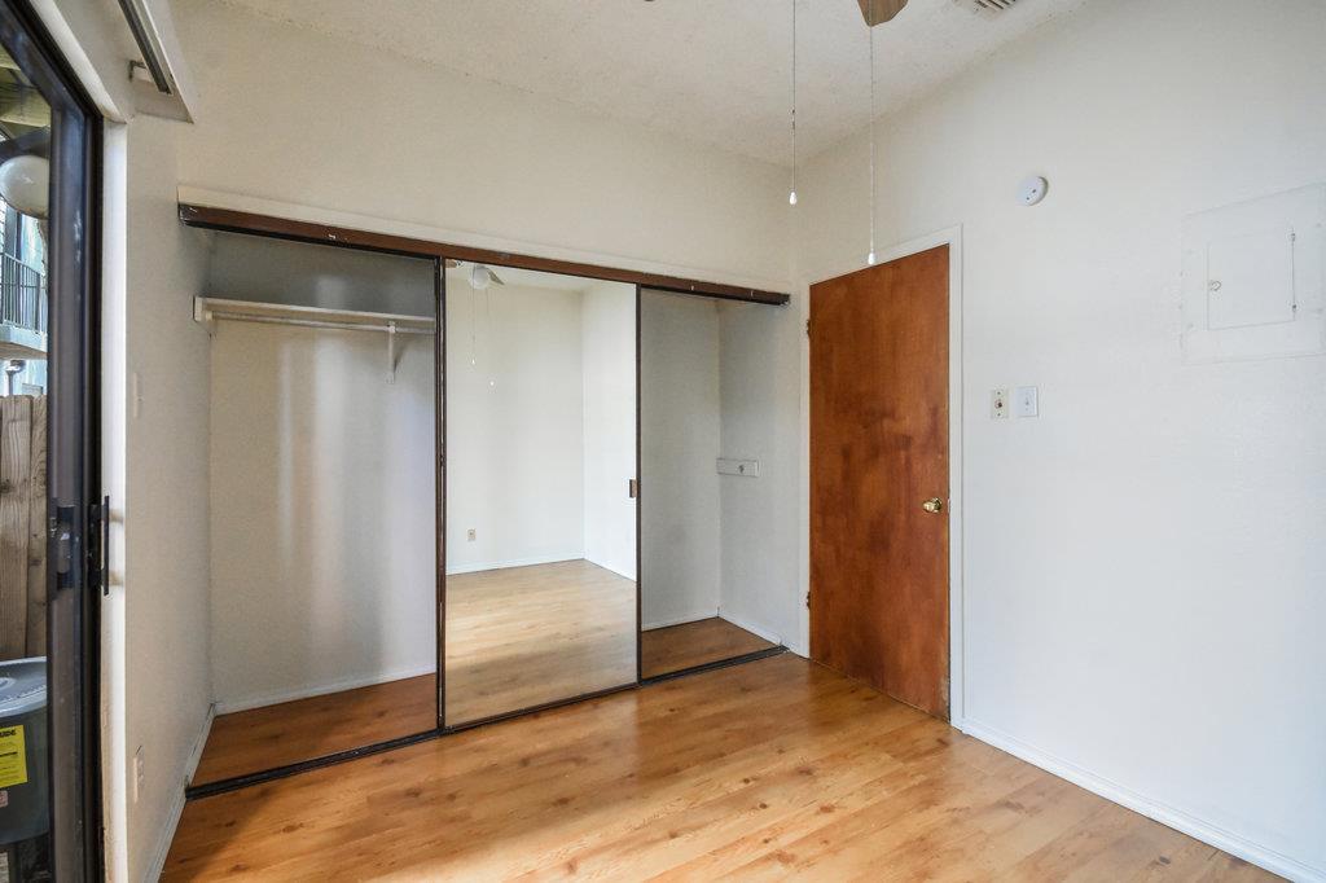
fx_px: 552
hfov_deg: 100.4
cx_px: 663
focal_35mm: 15
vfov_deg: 77.3
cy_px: 442
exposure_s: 1/15
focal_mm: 10
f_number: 8
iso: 900
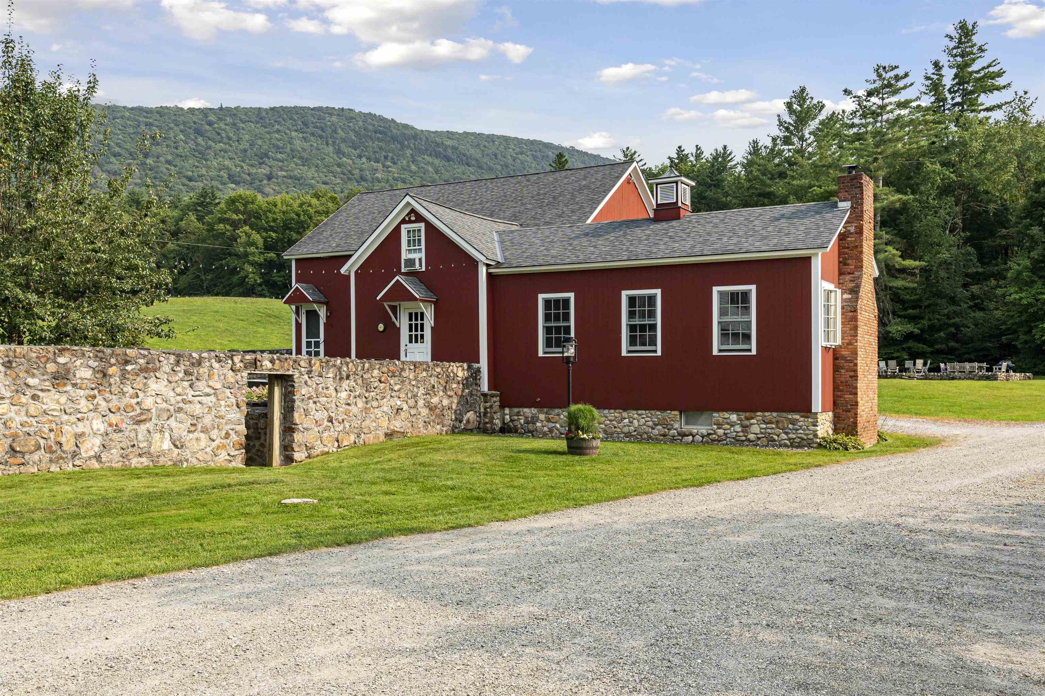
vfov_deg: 40.0
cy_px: 348
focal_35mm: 33
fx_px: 958
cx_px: 522
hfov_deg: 57.2
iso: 250
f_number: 9
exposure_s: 1/500
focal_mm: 22
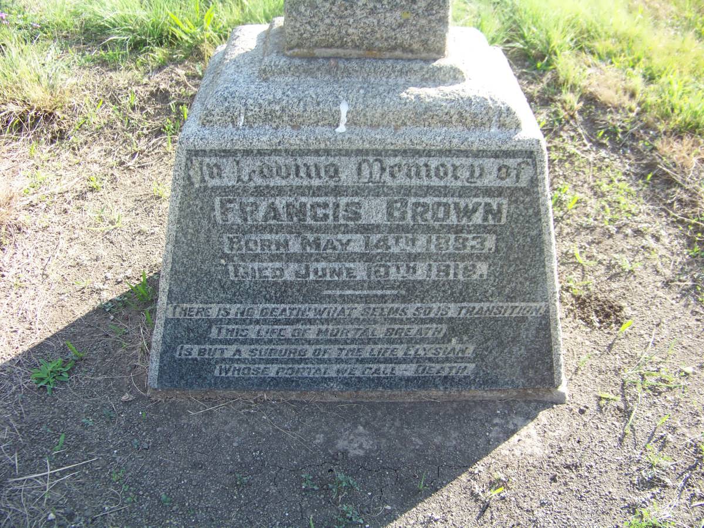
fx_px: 732
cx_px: 352
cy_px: 264
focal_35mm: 36
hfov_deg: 51.4
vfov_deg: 39.7
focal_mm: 5.85
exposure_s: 1/200
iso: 64
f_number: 2.8
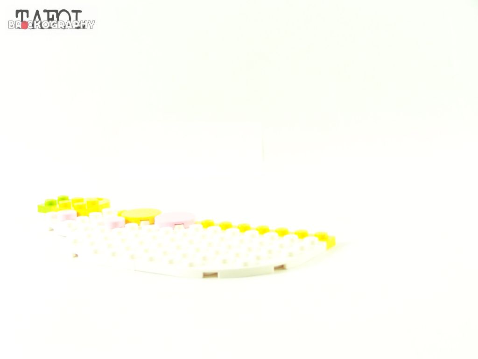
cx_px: 239
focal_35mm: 75
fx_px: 1036
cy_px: 180
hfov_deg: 26.0
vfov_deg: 19.6
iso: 400
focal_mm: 12.4
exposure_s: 1/60
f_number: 3.6
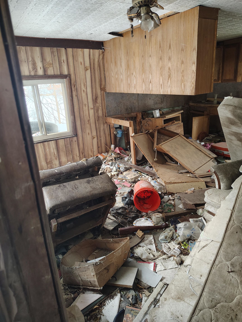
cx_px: 121
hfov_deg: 56.9
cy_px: 161
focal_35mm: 24
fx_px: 223
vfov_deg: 71.5
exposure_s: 1/120
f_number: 1.8
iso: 1091
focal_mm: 5.56
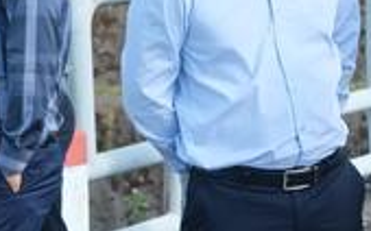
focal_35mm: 197
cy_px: 189
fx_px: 1991
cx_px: 356
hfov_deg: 10.6
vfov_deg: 6.6
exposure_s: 1/680
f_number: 4
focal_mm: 27.5
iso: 320
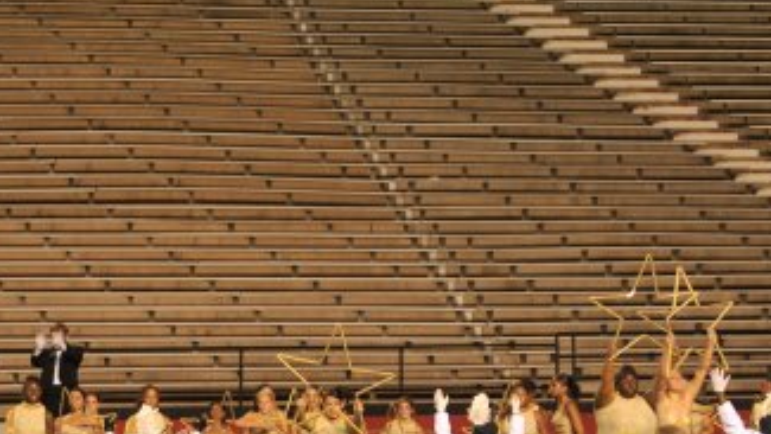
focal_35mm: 270
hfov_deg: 8.0
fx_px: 5521
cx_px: 218
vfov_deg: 4.5
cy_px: 499
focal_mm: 70
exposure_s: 1/80
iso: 200
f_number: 2.8
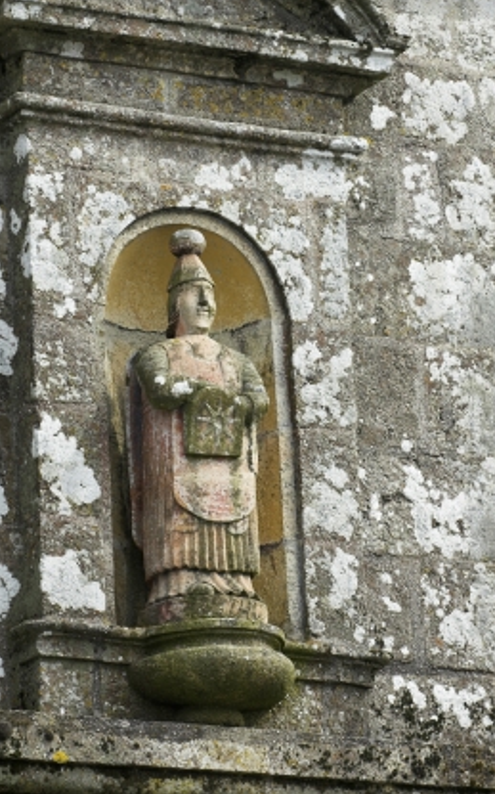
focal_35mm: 331
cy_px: 308
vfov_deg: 6.4
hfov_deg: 4.0
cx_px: 183
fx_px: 7144
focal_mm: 175
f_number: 9
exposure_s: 1/160
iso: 200
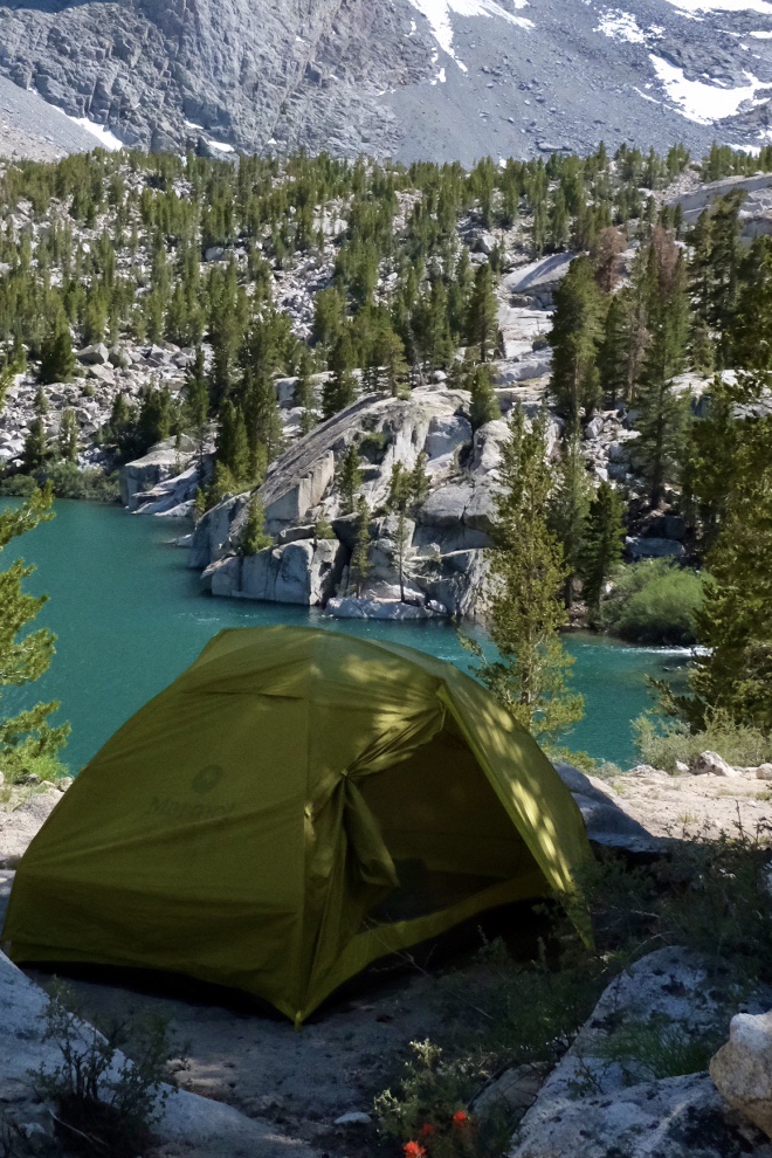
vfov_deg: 37.8
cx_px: 248
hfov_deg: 25.8
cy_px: 398
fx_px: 1673
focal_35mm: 52
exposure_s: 1/3200
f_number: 11
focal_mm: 19.5
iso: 5000
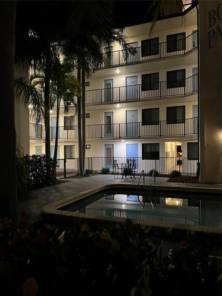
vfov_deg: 67.3
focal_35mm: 26
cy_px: 148
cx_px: 111
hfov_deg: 53.1
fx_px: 222
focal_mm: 5.1
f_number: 1.6
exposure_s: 1/30
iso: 640
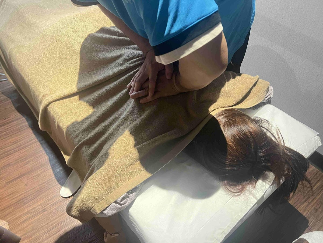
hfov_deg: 67.3
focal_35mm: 26
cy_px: 122
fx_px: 243
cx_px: 162
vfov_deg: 53.1
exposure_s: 1/30
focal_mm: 5.7
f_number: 1.5
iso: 800
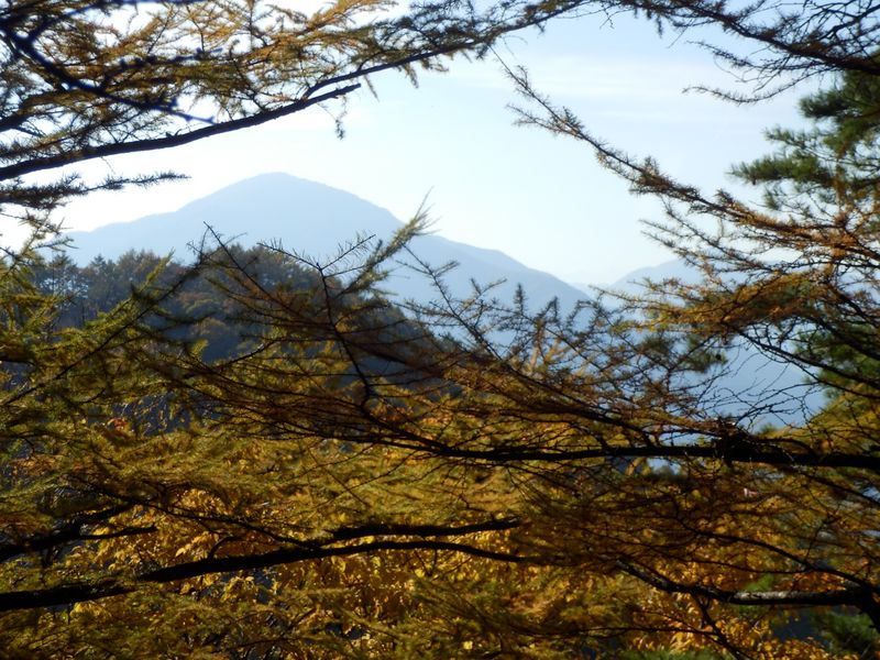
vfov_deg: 16.8
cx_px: 440
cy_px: 330
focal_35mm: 88
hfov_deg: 22.3
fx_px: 2237
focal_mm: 15.5
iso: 80
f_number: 5.1
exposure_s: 1/500
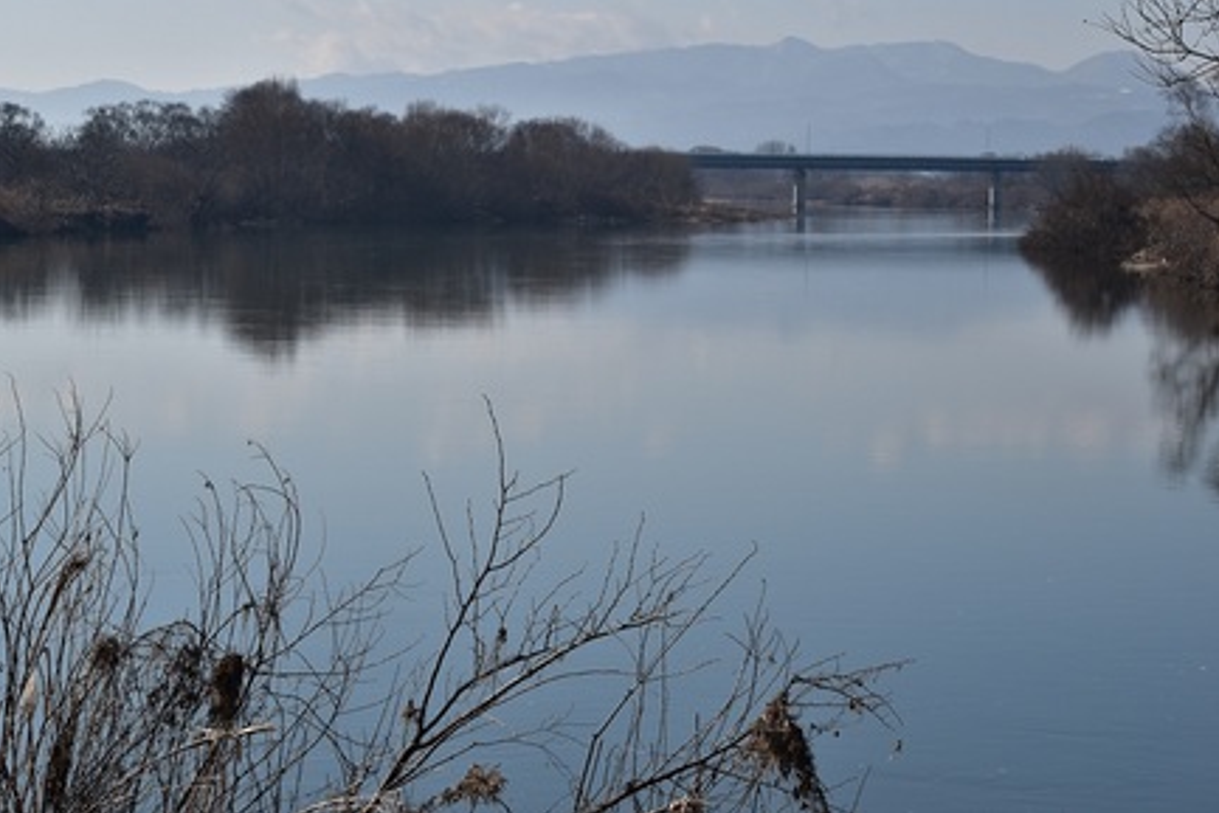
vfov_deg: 12.9
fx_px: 3590
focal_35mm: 106
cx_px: 600
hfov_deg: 19.3
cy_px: 397
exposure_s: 1/500
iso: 220
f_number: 11
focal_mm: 68
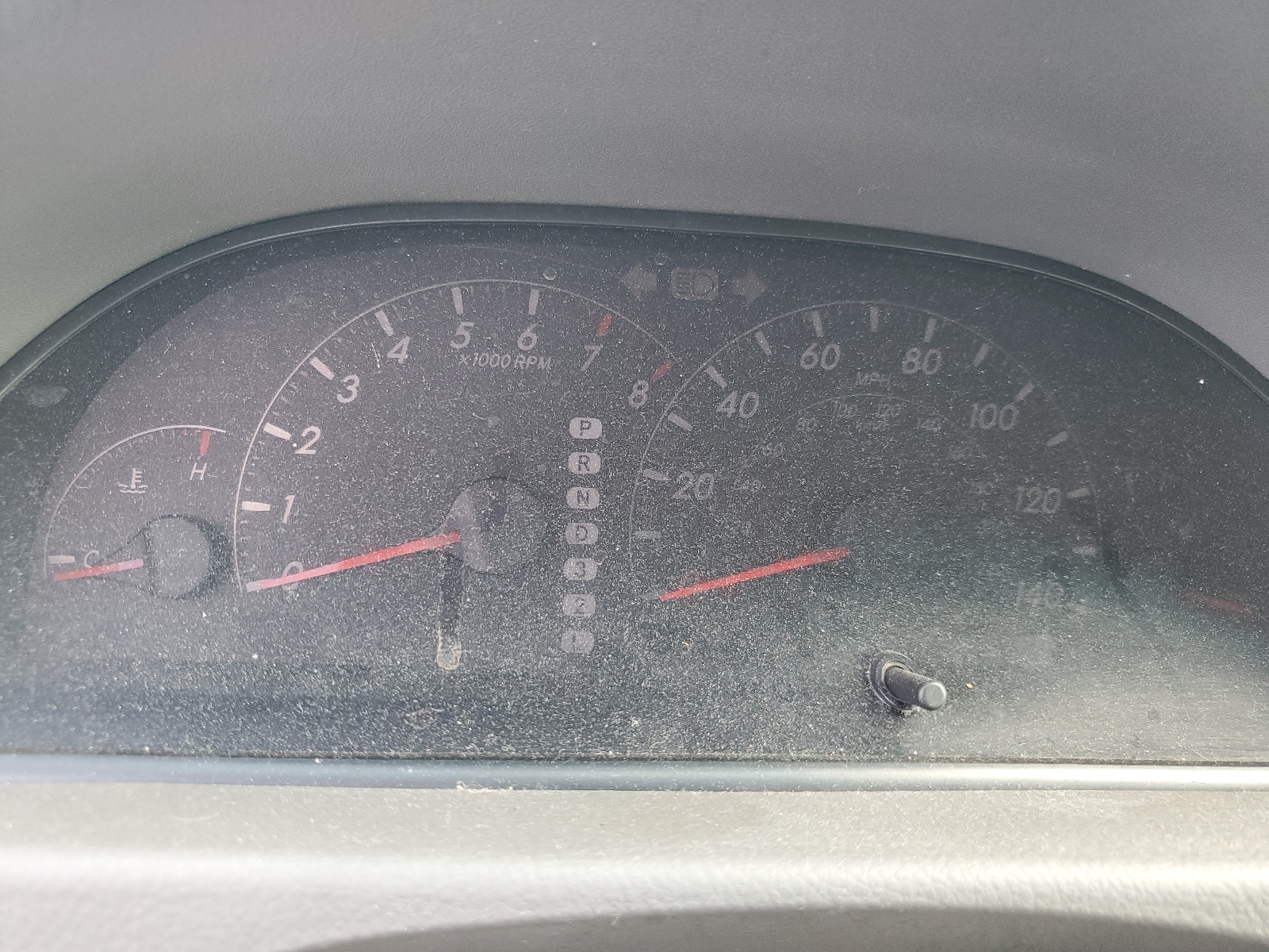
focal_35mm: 26
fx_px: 953
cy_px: 476
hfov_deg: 67.3
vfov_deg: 53.1
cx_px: 634
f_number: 1.5
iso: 98
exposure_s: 1/60.2
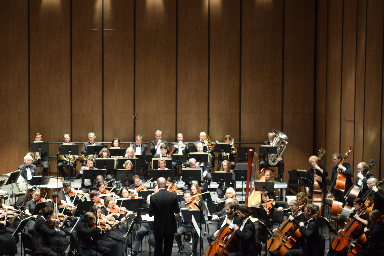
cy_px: 135
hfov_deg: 22.3
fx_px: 971
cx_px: 153
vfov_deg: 15.0
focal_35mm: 91
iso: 800
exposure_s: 1/60
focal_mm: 50
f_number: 2.8
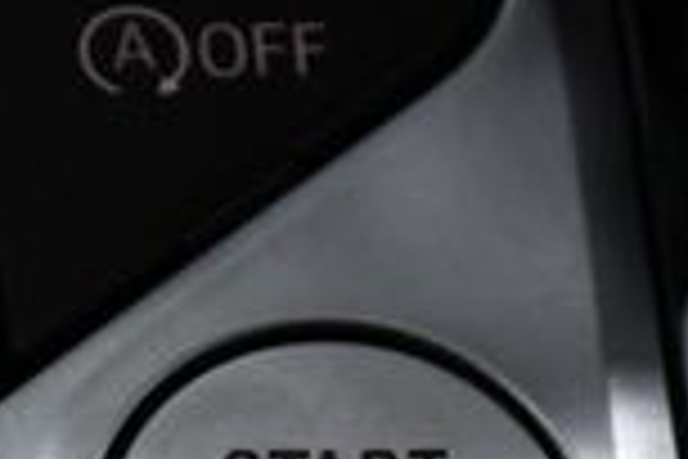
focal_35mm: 468
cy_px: 508
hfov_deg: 4.4
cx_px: 288
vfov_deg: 2.9
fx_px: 8943
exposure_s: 1/500
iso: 2500
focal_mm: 75
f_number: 5.3
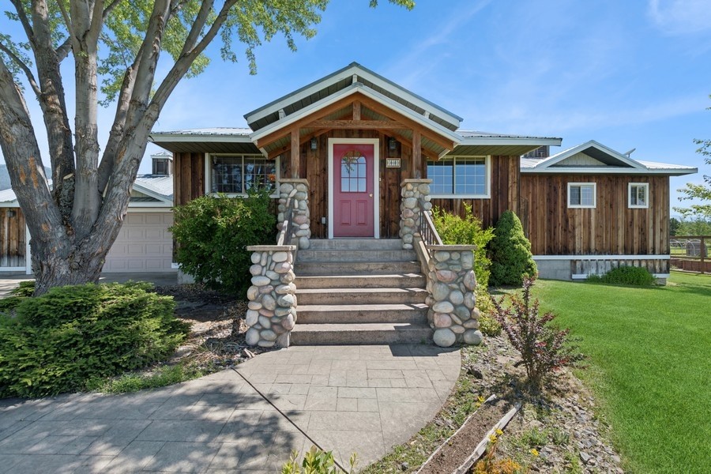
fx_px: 296
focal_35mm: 15
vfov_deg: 77.3
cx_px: 356
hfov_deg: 100.4
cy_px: 237
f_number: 6.3
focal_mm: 10
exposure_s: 1/500
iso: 100
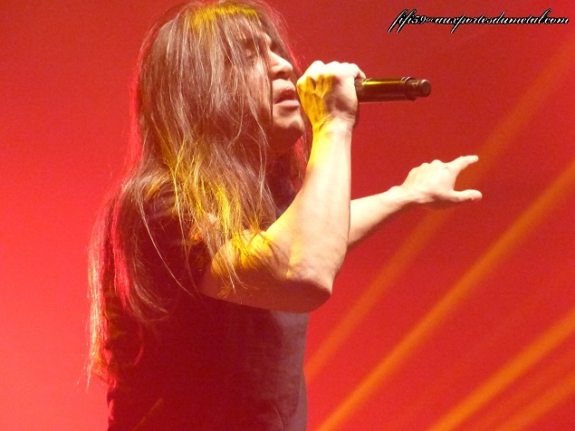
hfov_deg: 12.0
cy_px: 216
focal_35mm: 165
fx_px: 2740
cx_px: 288
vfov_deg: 9.0
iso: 2000
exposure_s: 1/80
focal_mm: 29.6
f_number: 2.8
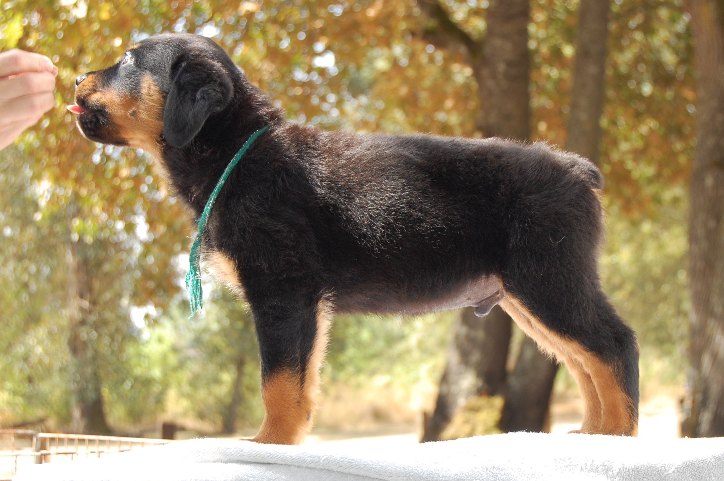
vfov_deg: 18.1
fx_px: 1507
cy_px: 240
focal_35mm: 75
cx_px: 362
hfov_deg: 27.0
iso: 400
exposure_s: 1/160
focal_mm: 50
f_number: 5.6
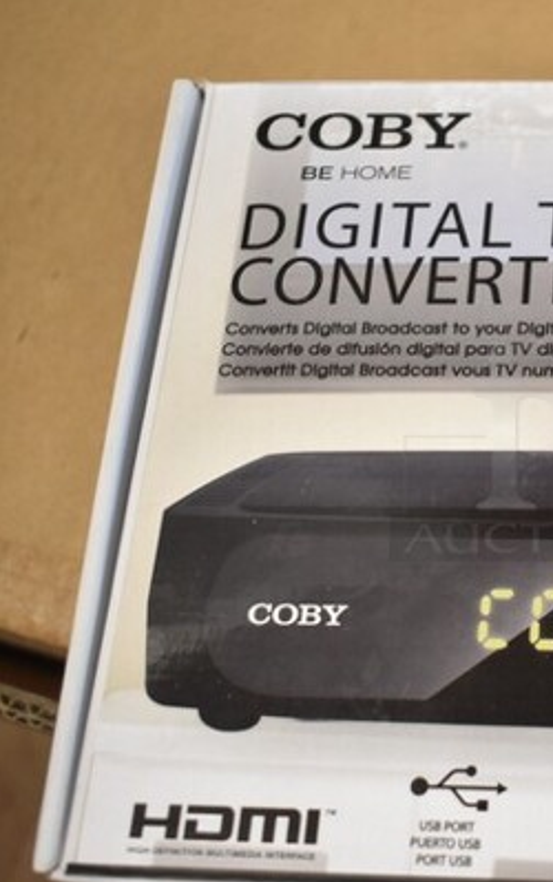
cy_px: 444
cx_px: 637
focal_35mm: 54
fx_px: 1294
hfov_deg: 22.5
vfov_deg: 37.6
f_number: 3.8
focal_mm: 23
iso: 1400
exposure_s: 1/125
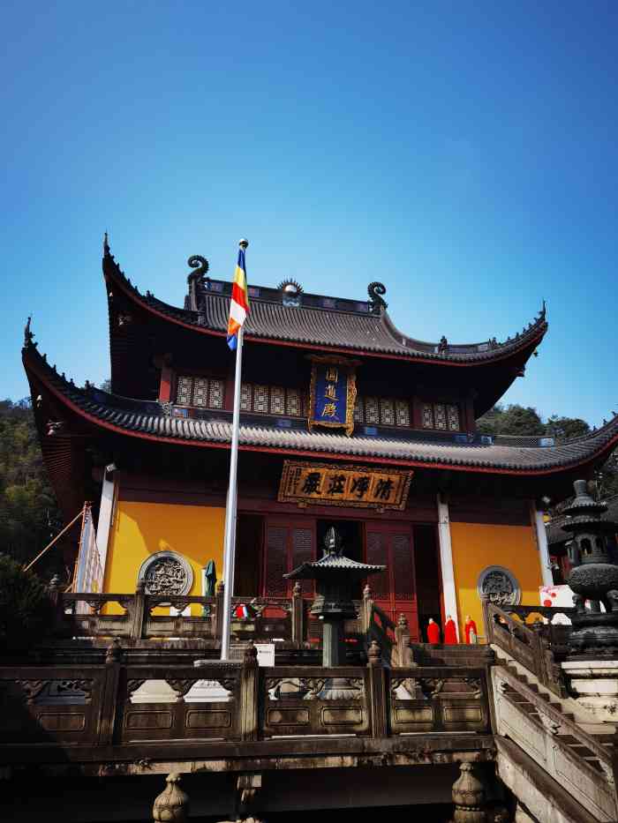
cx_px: 309
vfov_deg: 65.3
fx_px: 643
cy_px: 412
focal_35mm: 27
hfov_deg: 51.4
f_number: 1.9
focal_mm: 6.71
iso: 50
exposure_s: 1/3333
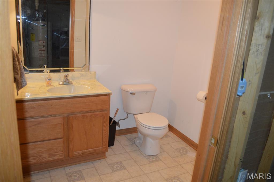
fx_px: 205
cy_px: 91
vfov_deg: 47.8
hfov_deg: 67.4
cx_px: 137
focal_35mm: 27
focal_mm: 18
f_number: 3.5
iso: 1000
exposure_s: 1/60
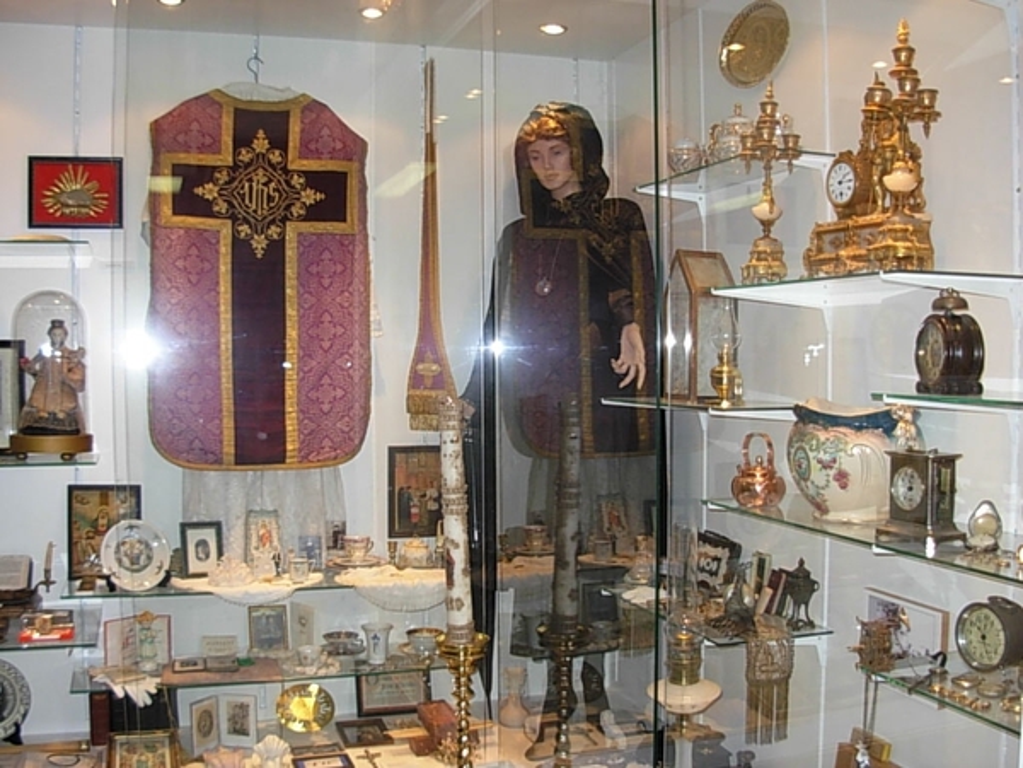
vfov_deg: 37.7
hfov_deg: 49.0
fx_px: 1123
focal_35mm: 38
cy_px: 384
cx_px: 512
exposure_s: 1/47.9
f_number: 2.9
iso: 168
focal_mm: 6.3
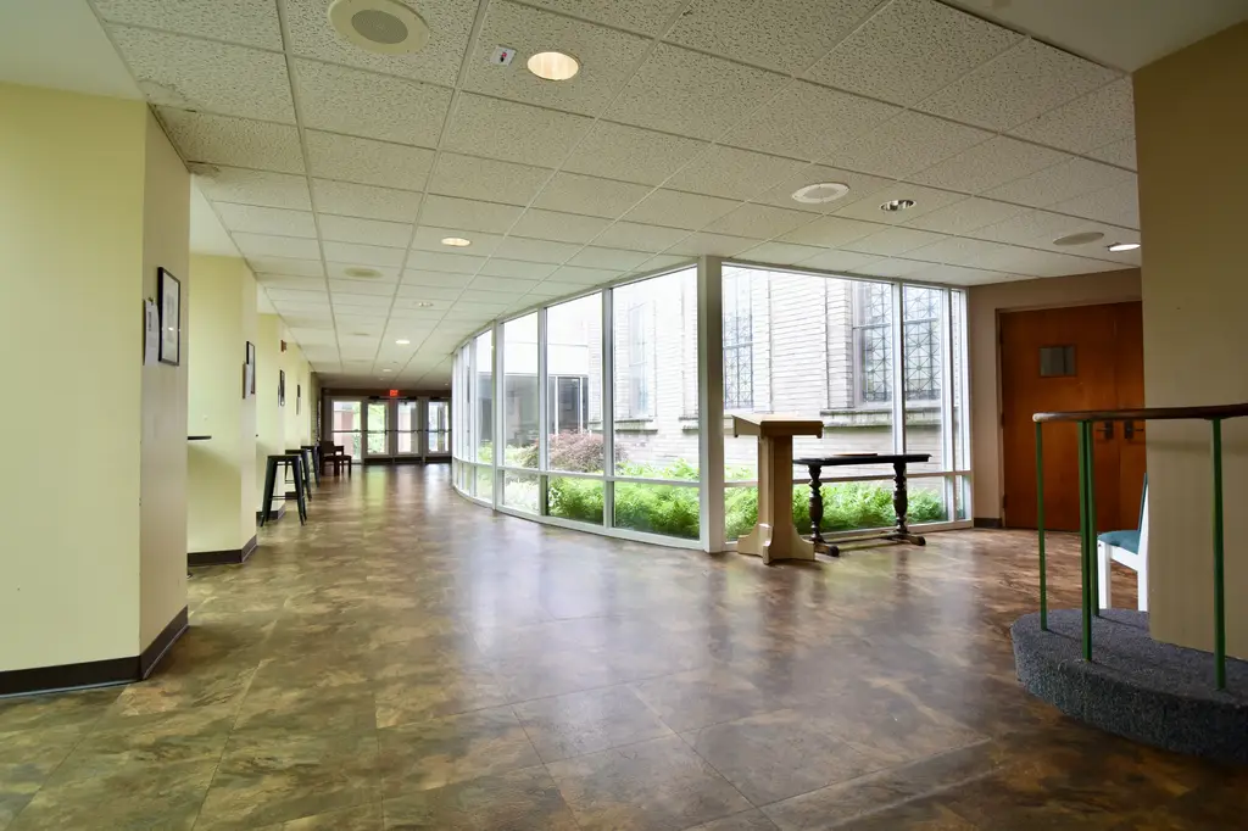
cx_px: 624
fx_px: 598
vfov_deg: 69.6
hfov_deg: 92.5
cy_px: 416
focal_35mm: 17
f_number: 4.8
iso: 250
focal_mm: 11.5
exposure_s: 1/20
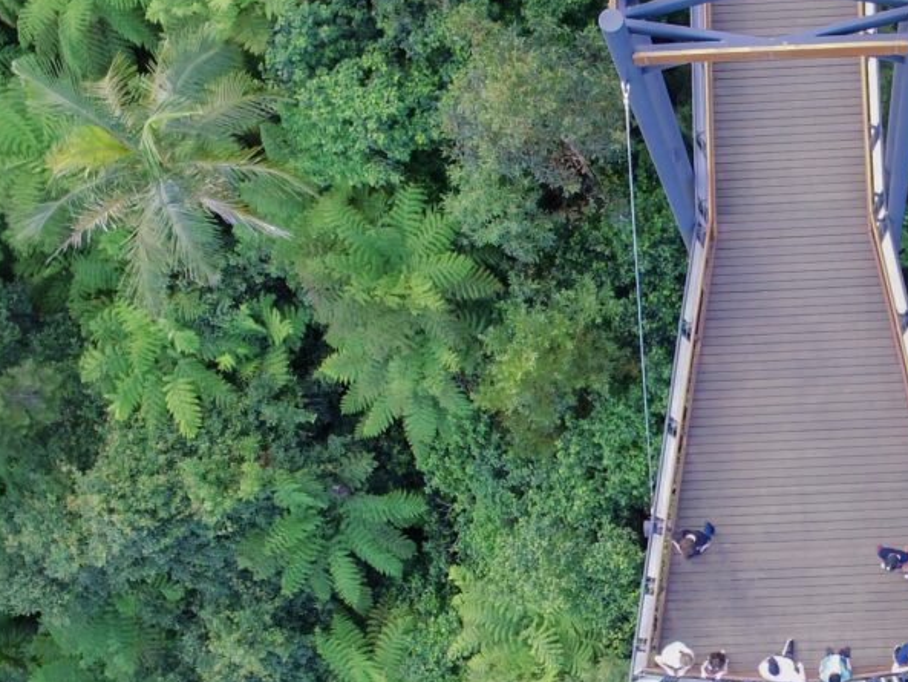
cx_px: 771
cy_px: 469
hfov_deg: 39.0
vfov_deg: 31.2
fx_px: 1207
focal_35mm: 46
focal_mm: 3.61
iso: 153
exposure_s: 1/100
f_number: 2.8
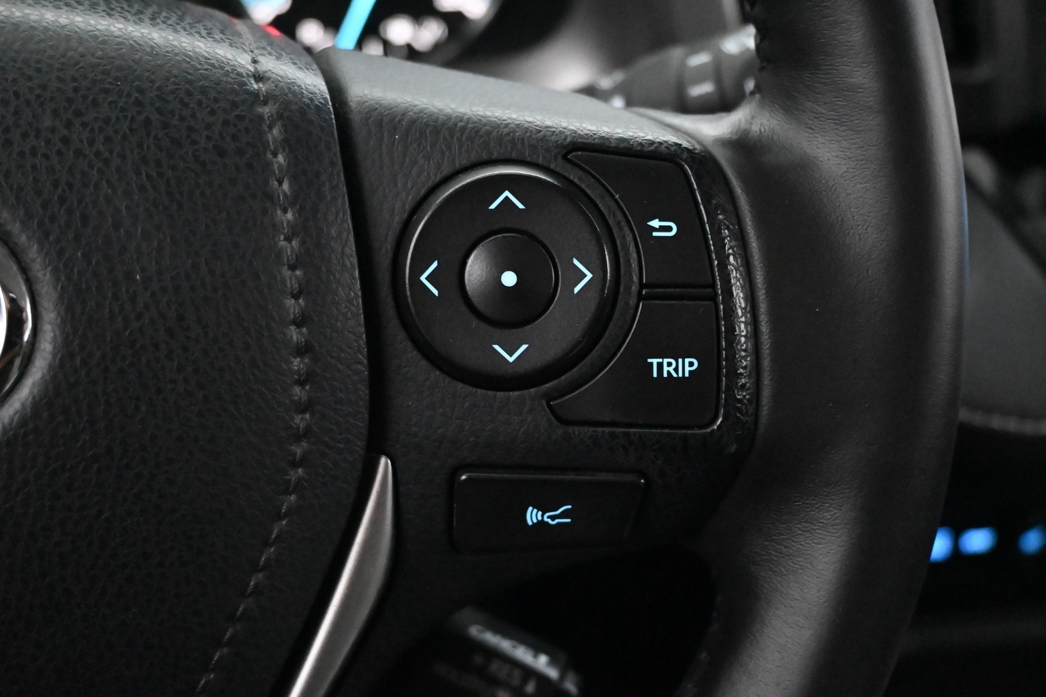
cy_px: 348
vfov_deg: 31.9
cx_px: 523
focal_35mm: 42
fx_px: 1220
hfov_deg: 46.4
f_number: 4.5
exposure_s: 1/50
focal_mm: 28
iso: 14400
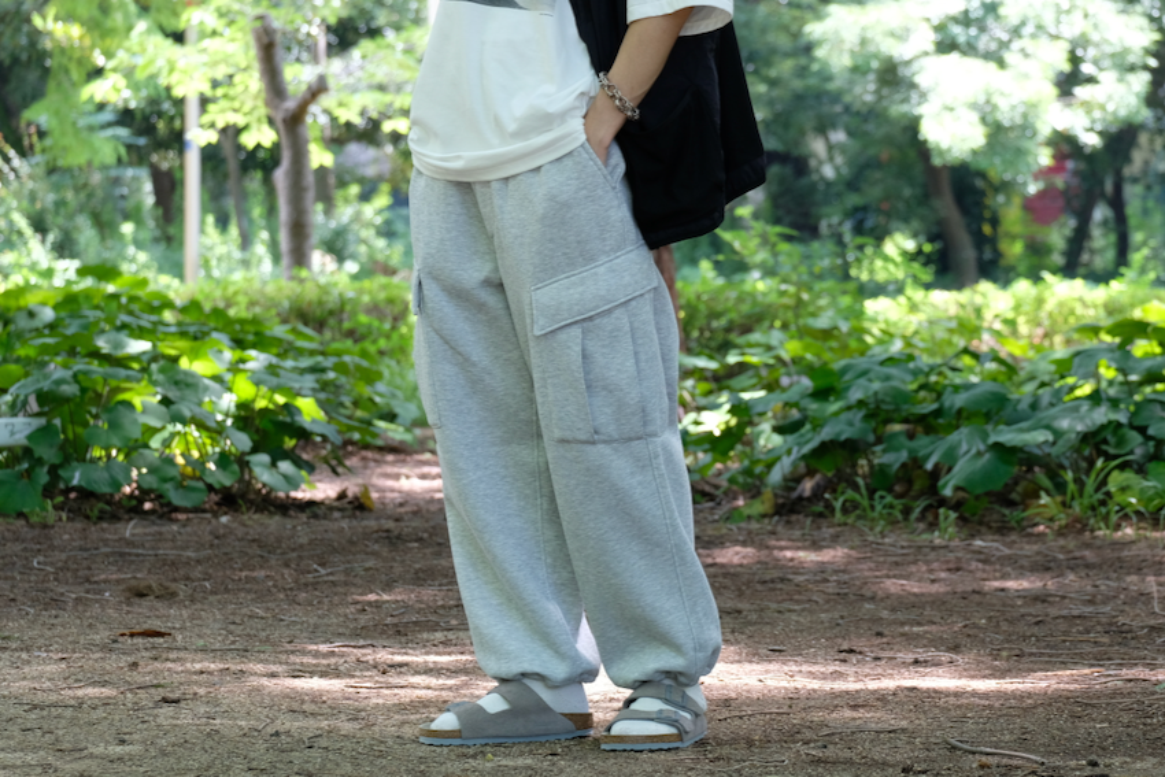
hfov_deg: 18.1
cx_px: 582
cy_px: 388
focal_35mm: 113
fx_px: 3657
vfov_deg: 12.1
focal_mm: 75.4
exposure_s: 1/160
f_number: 5
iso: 800
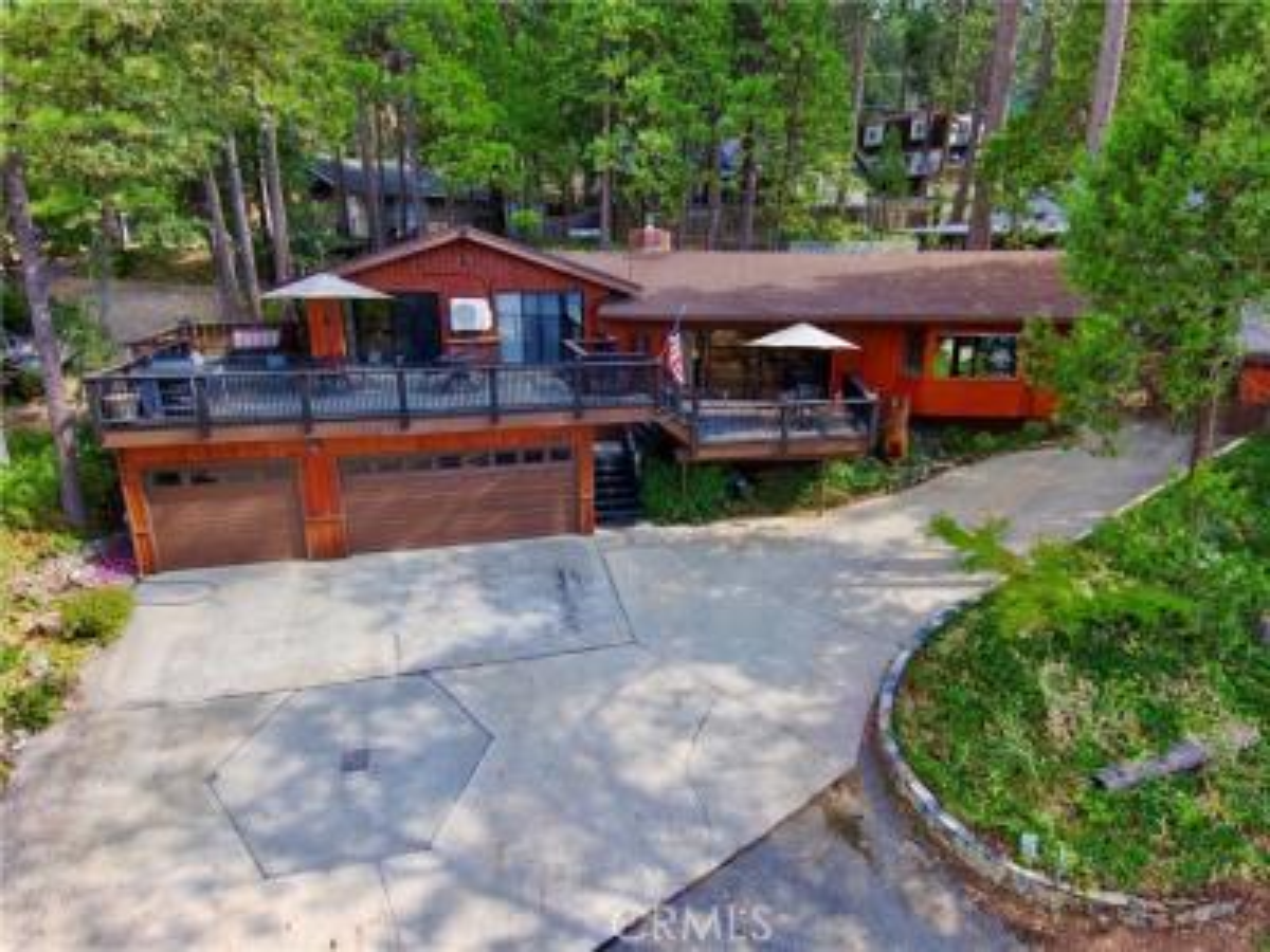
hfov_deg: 79.0
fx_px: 770
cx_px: 635
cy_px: 476
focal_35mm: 21
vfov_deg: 63.4
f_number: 2.8
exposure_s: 1/313
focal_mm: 3.7
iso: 100
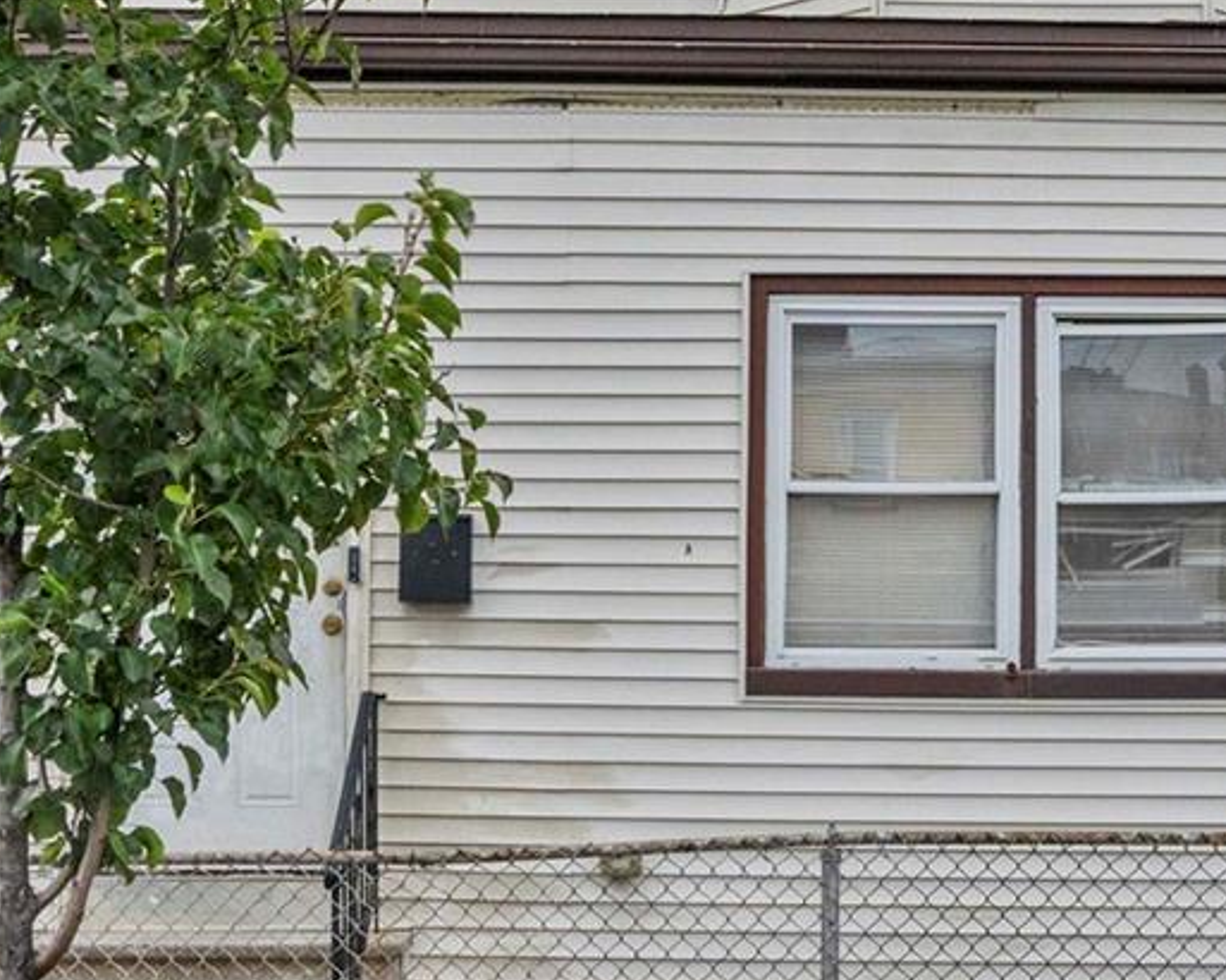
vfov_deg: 24.7
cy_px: 109
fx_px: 2176
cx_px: 688
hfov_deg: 31.4
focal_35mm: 60
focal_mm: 16
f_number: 8
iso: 400
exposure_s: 1/500
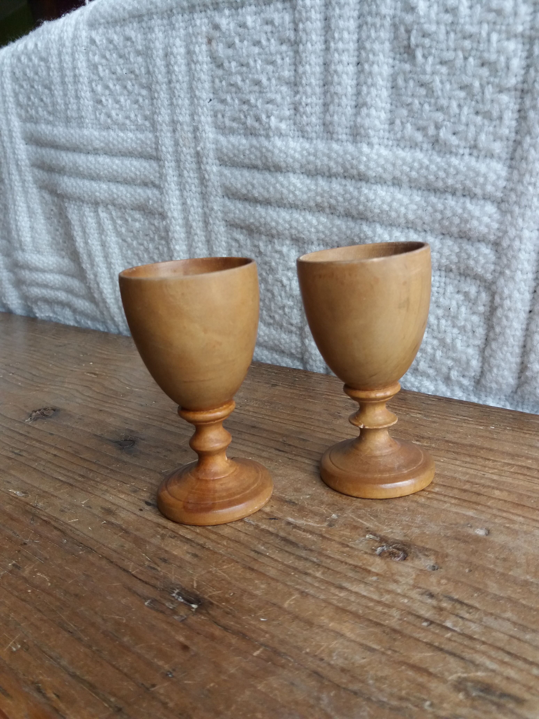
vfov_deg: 63.4
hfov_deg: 49.7
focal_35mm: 28
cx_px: 270
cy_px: 360
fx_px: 581
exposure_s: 1/50
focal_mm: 3.7
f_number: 1.9
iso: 80
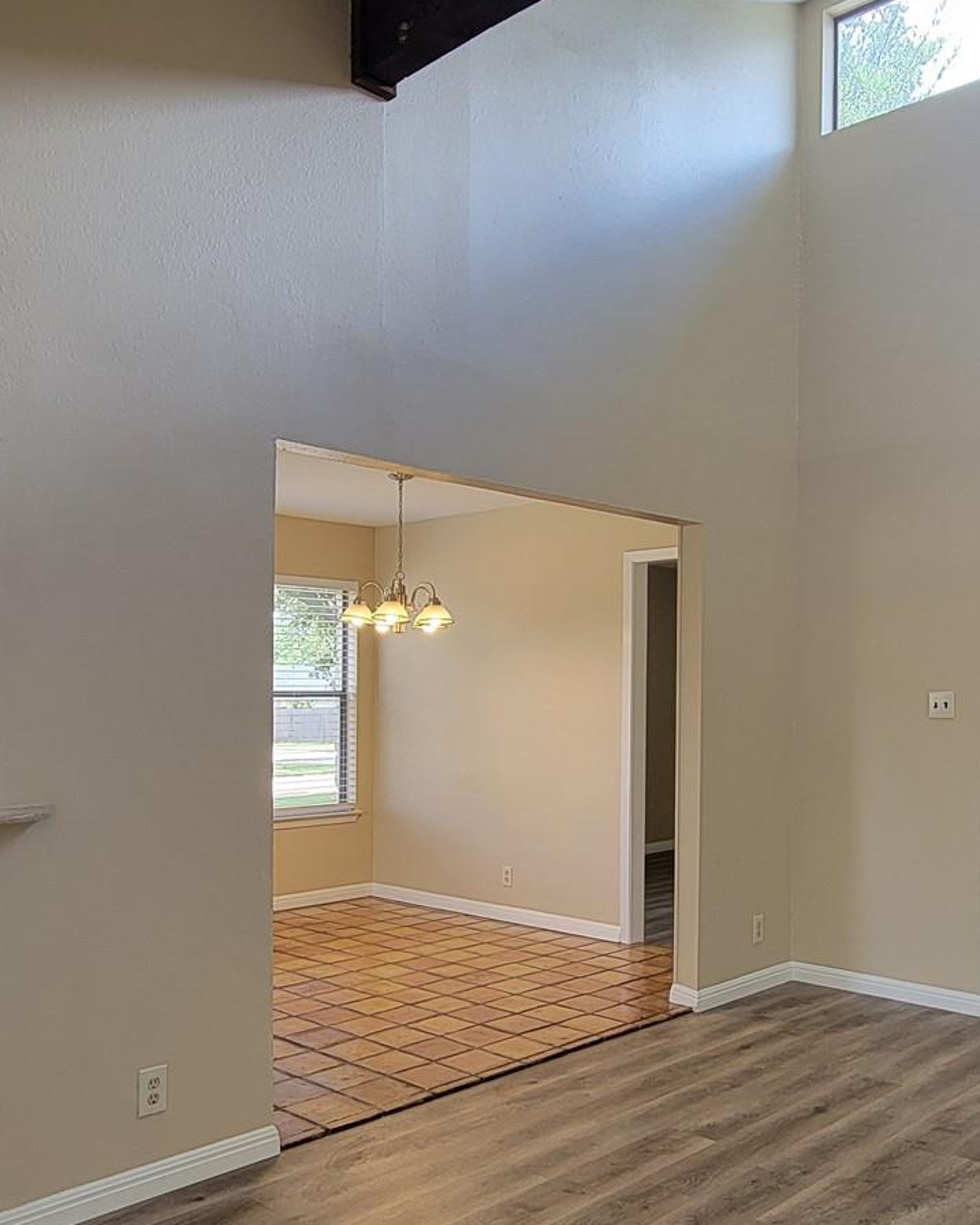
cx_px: 548
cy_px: 704
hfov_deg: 49.9
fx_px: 1051
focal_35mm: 29
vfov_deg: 60.2
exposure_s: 1/60
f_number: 2.2
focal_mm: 2.2
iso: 80
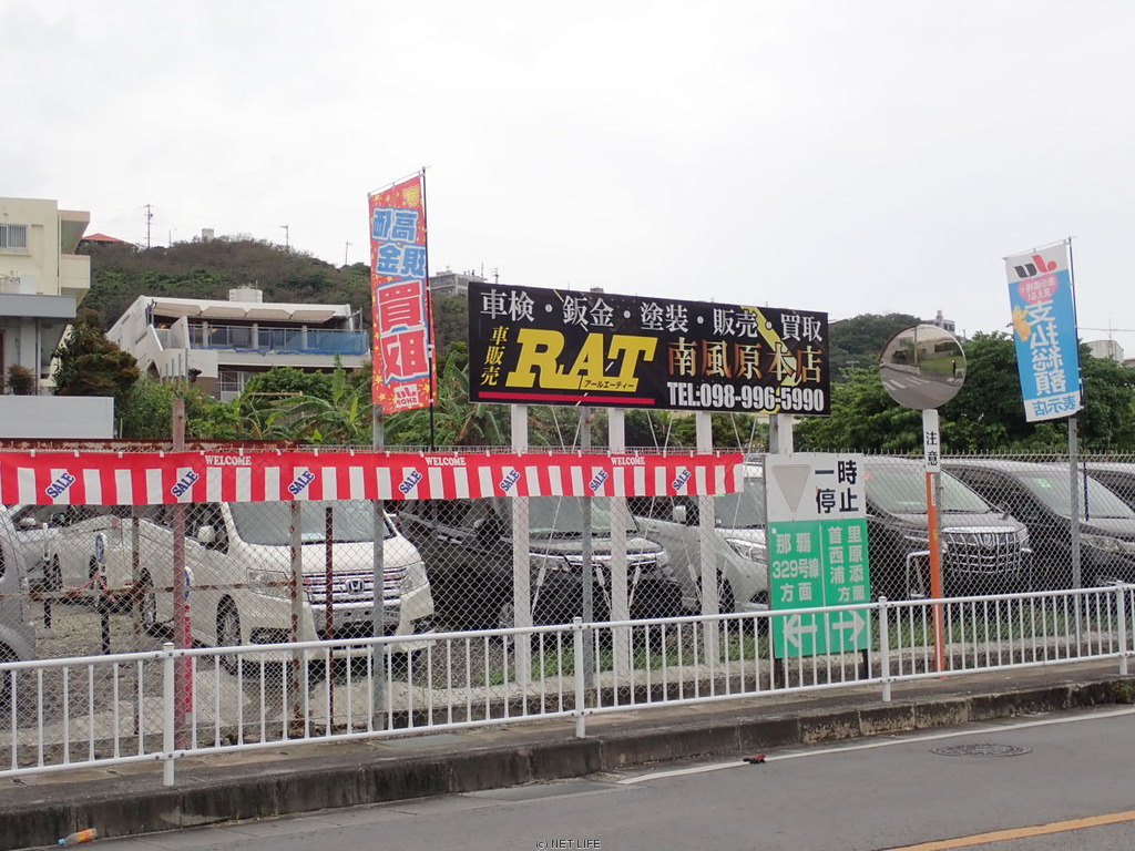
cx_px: 568
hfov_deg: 41.2
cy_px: 426
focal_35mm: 46
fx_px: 1508
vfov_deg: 31.5
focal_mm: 8.41
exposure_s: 1/200
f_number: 4.5
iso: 100
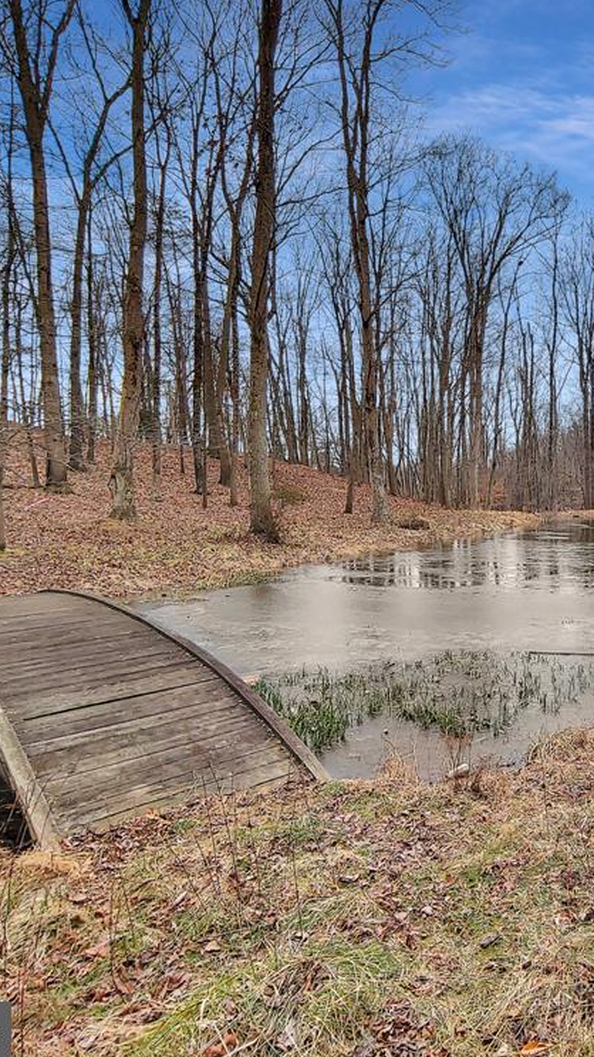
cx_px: 561
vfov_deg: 76.3
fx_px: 673
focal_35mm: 24
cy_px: 514
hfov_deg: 42.6
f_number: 1.9
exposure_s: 1/385
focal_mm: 2.18
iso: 50
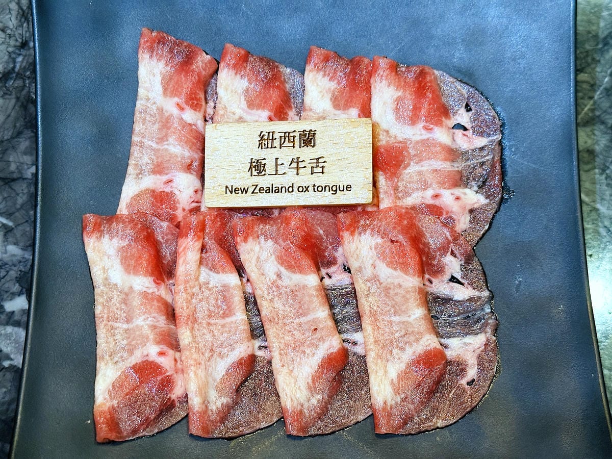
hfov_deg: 39.7
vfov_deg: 30.3
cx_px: 306
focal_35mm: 48
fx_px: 849
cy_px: 230
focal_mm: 6.86
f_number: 1.78
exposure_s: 1/40
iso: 400
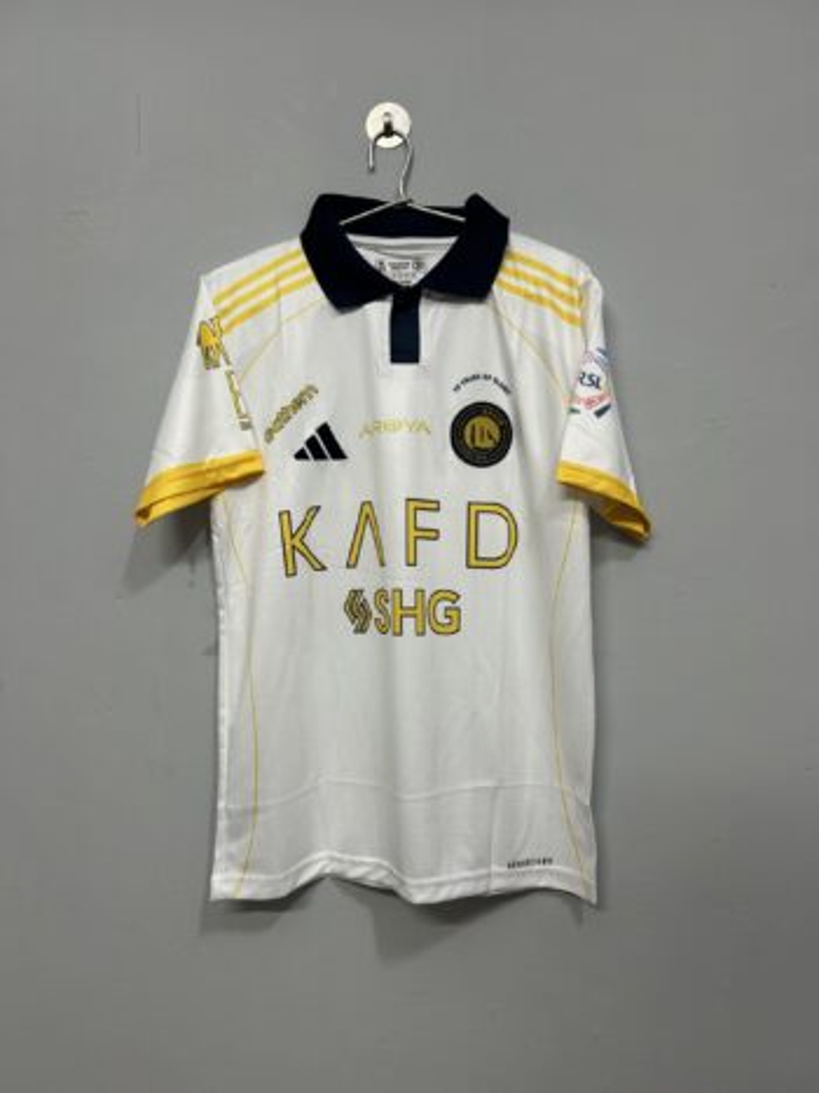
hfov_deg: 53.0
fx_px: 821
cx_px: 410
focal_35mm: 26
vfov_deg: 67.3
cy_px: 546
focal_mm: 5.7
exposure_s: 1/50
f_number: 1.5
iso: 64
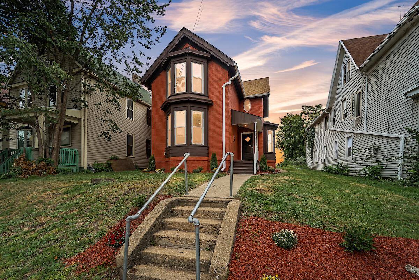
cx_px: 210
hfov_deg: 104.3
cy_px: 140
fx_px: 163
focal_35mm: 14
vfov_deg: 81.2
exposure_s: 1/125
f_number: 9
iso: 125
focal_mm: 14
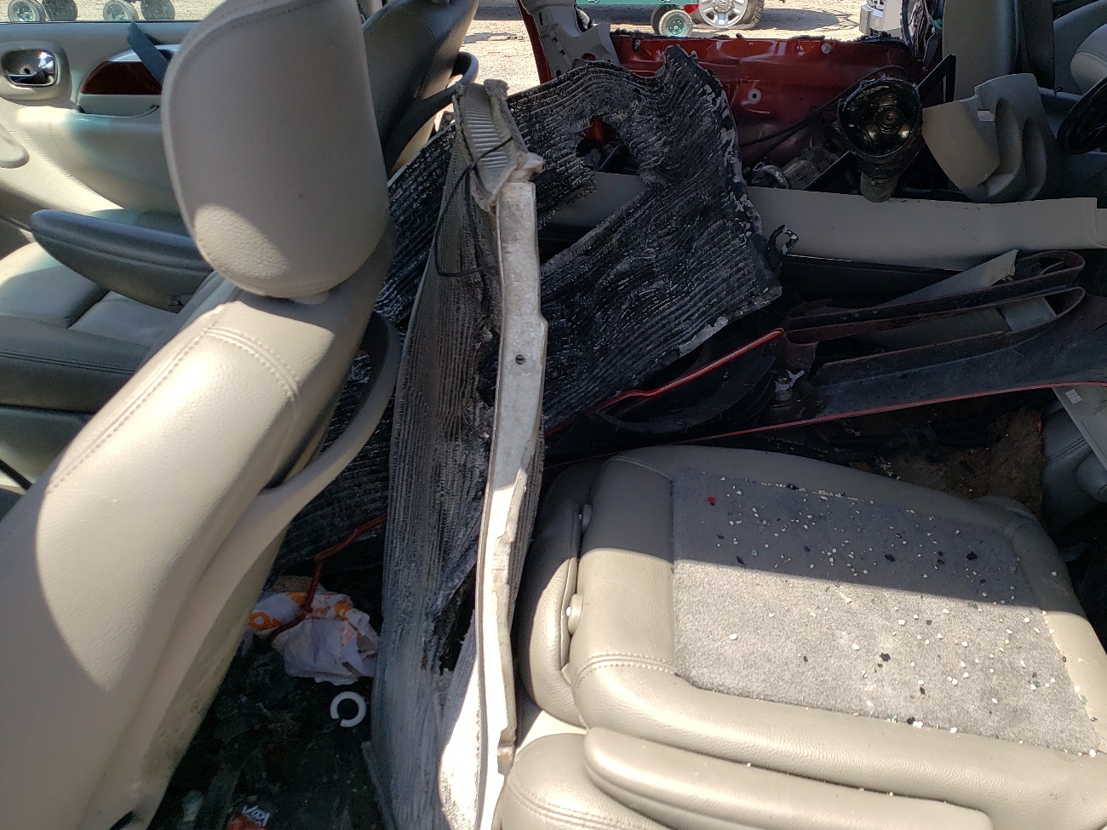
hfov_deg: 56.4
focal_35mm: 32
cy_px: 398
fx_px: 1023
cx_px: 657
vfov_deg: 44.2
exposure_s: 1/1250
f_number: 1.5
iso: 50
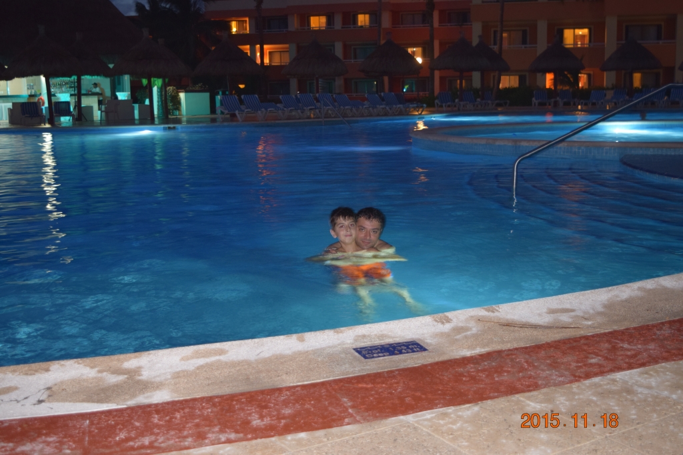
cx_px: 342
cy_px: 228
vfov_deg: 29.8
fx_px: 853
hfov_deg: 43.6
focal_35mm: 45
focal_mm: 30
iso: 800
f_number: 4.2
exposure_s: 1/3
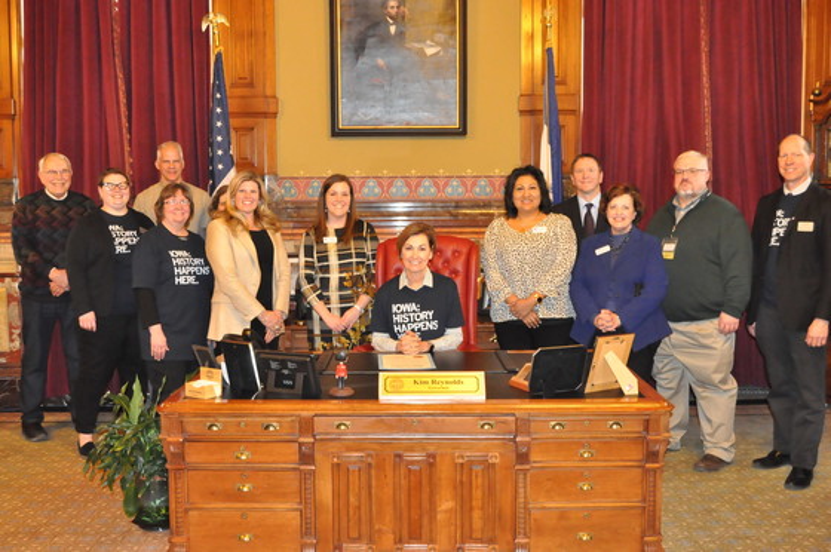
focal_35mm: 39
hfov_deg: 49.6
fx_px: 899
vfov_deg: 34.1
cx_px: 416
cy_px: 276
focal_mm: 26
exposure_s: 1/60
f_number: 5.6
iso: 3200
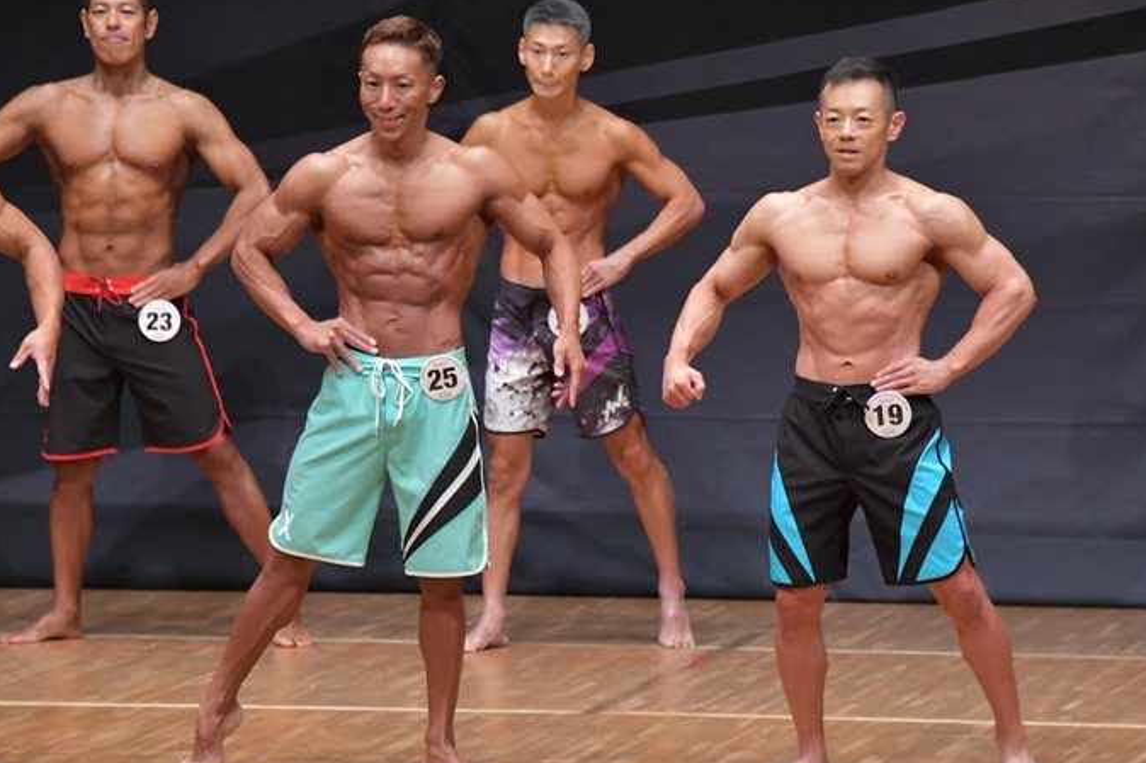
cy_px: 403
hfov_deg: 6.0
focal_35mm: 345
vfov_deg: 4.0
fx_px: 10979
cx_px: 572
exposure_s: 1/400
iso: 6400
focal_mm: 200
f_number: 5.6
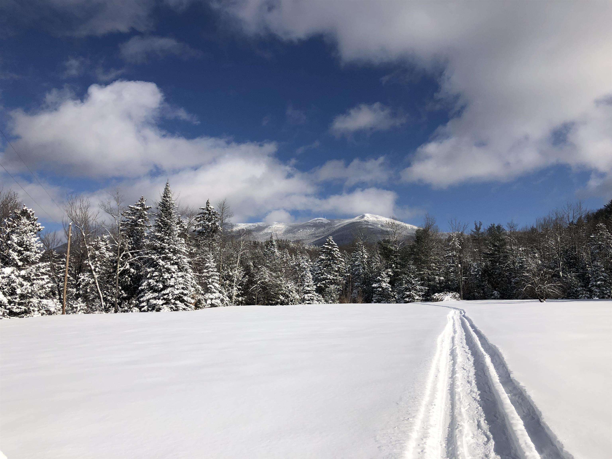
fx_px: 495
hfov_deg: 63.4
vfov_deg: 49.7
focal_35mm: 28
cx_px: 306
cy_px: 230
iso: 25
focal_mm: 3.99
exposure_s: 1/5405
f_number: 1.8
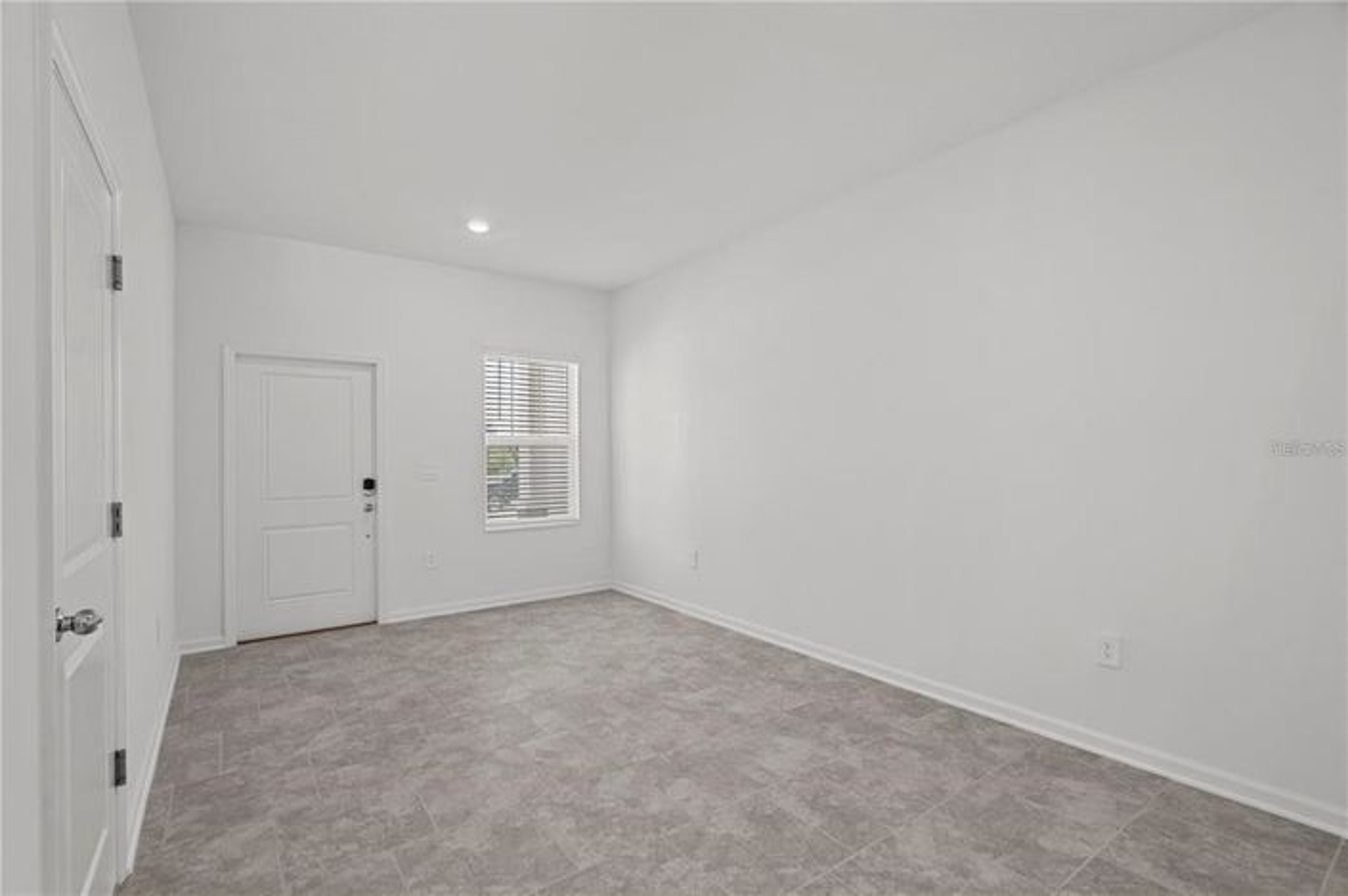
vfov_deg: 73.7
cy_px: 448
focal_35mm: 16
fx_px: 599
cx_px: 674
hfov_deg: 96.8
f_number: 7.1
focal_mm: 16
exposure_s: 1/2.5
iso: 320
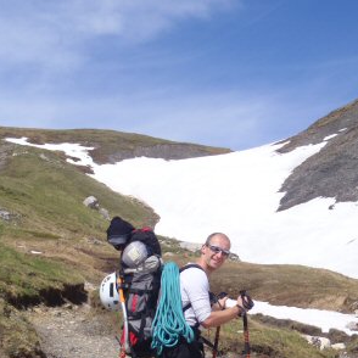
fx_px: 936
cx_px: 211
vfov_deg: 21.4
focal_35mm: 80
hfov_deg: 21.6
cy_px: 273
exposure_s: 1/100
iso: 125
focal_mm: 9.39
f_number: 14
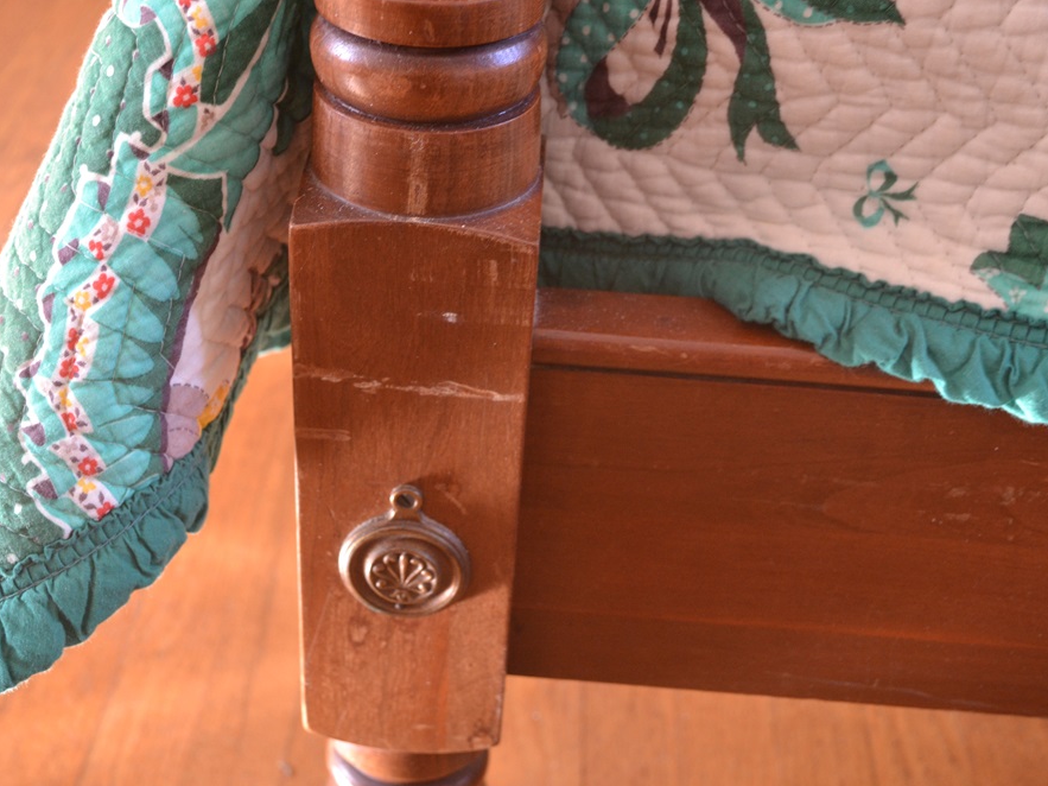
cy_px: 394
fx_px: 1483
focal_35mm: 49
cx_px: 472
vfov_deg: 29.7
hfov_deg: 38.9
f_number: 4.5
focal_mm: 30
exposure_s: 1/15
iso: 1100
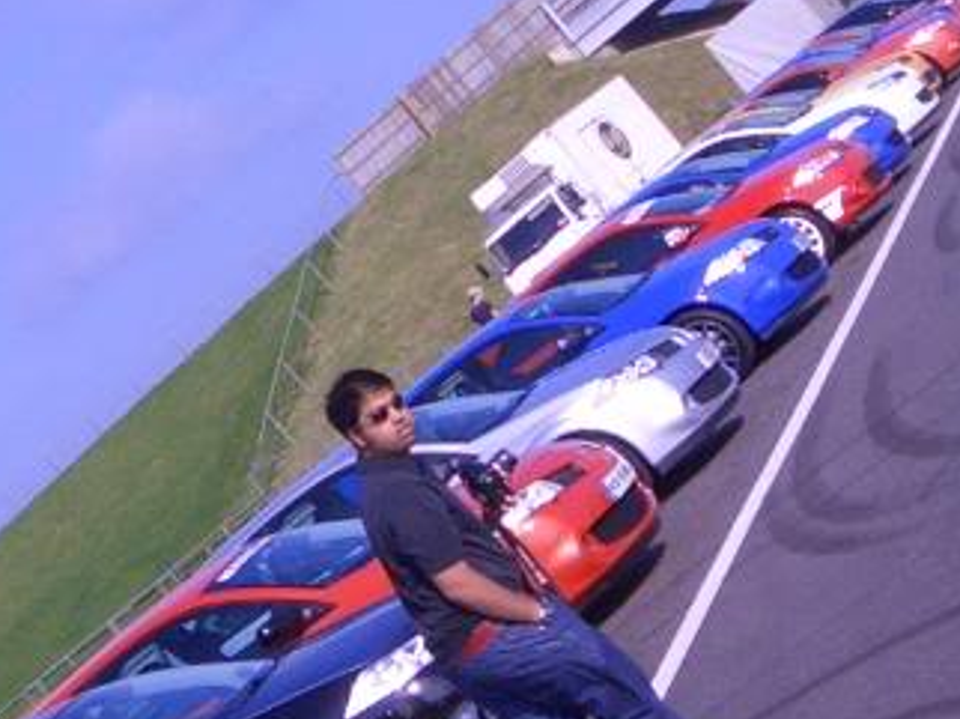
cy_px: 591
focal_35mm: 113
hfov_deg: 17.4
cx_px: 394
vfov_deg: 13.0
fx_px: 3131
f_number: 4
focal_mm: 4.8
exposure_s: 1/640
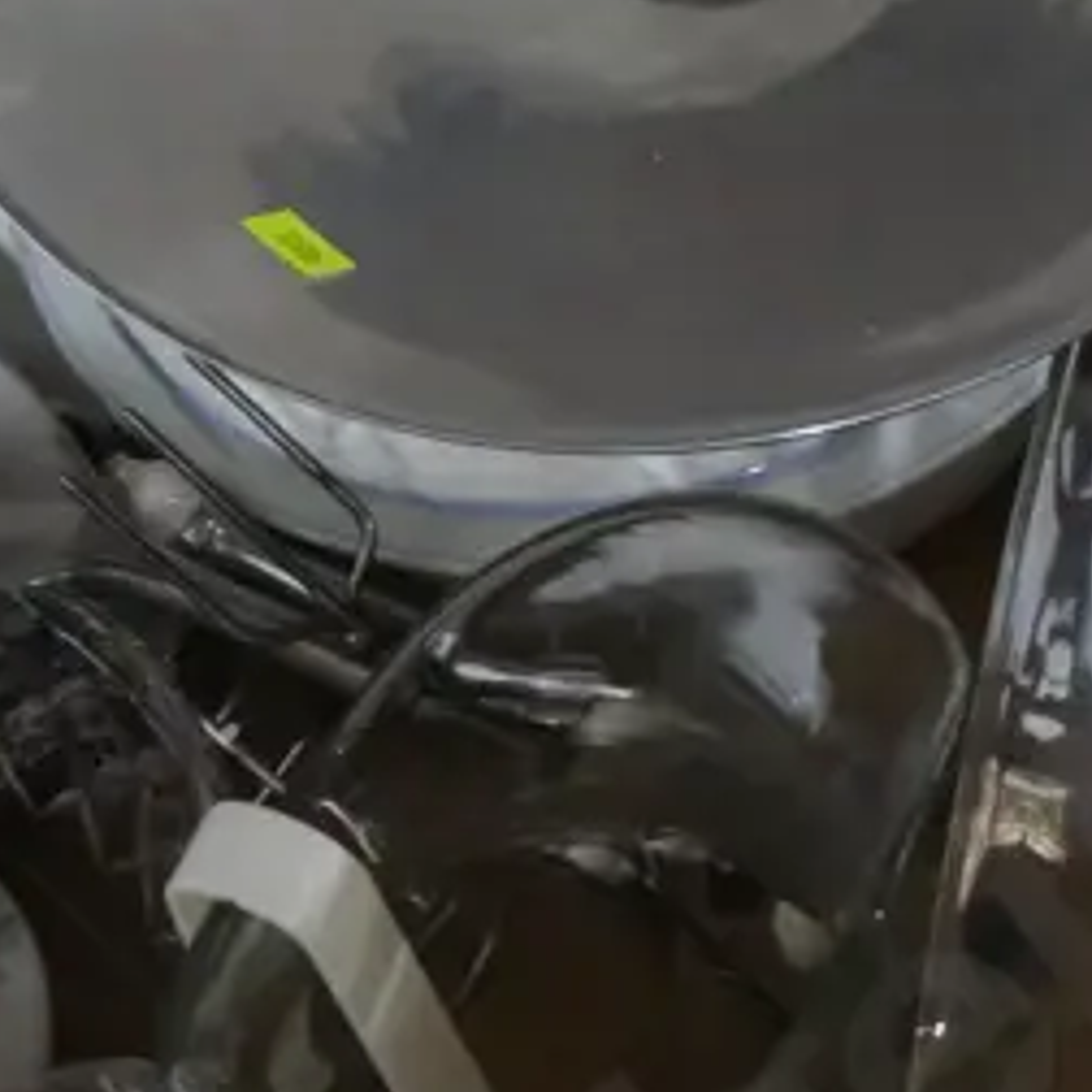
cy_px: 531
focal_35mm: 151
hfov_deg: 11.1
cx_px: 1638
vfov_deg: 11.6
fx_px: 5389
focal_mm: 21
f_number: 4.6
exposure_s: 1/40
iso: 3200
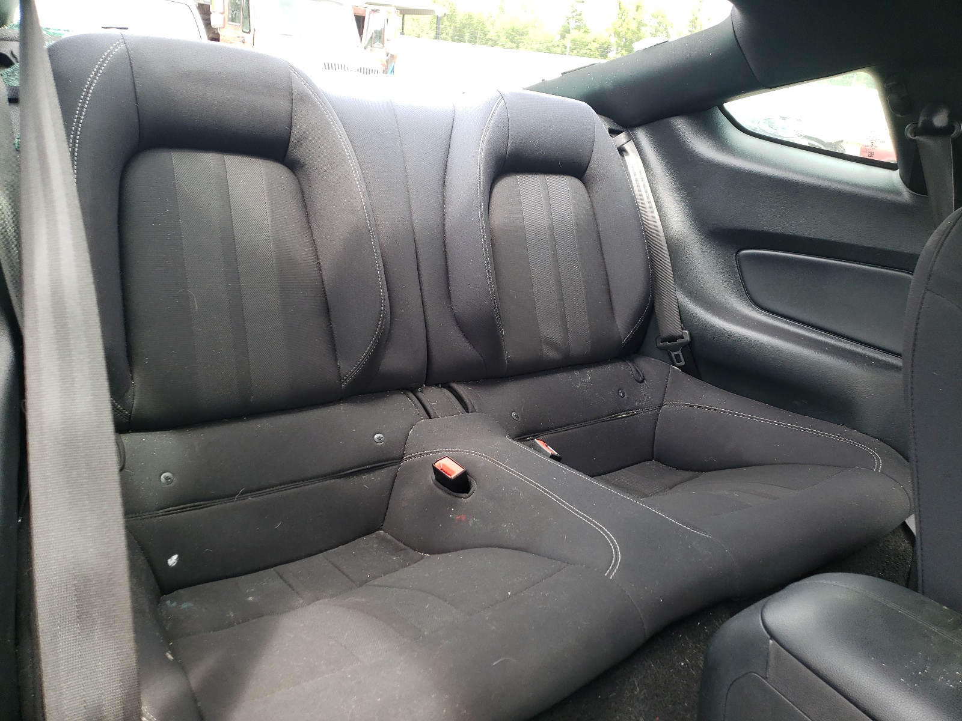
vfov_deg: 53.1
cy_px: 360
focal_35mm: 26
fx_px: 723
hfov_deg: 67.3
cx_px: 481
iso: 50
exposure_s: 1/179
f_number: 1.5
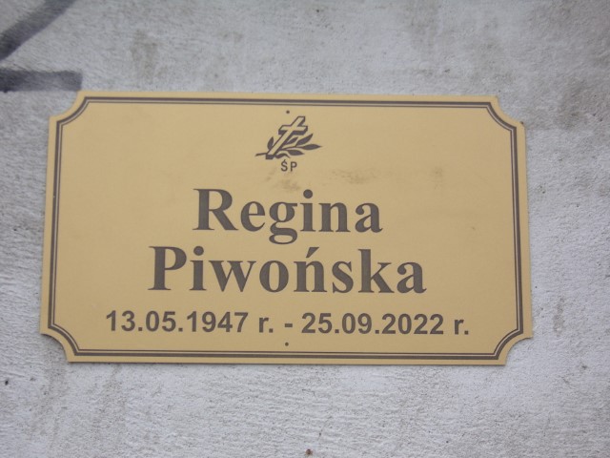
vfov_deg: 17.0
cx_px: 305
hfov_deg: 22.5
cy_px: 229
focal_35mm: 87
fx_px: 1533
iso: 80
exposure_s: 1/100
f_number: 5.6
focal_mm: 15.6
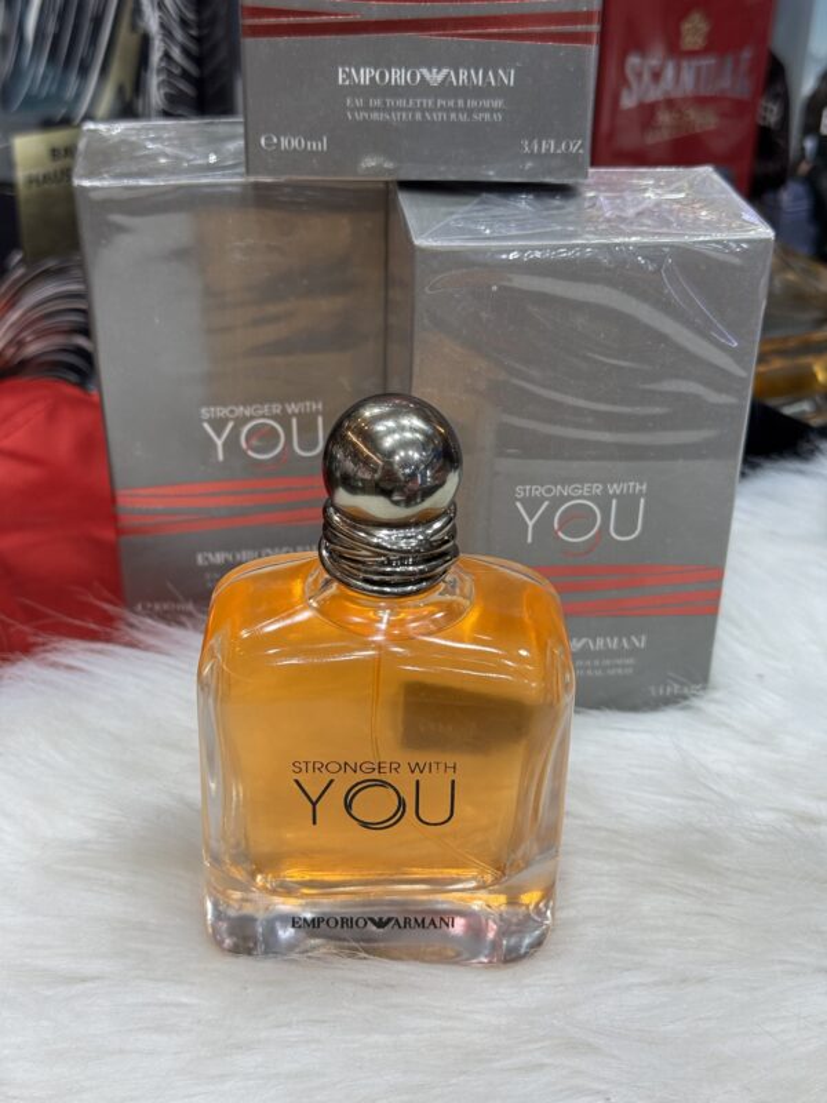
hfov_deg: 30.3
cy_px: 552
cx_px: 414
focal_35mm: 48
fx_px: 1529
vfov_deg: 39.7
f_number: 1.78
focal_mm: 6.76
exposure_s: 1/100
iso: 80
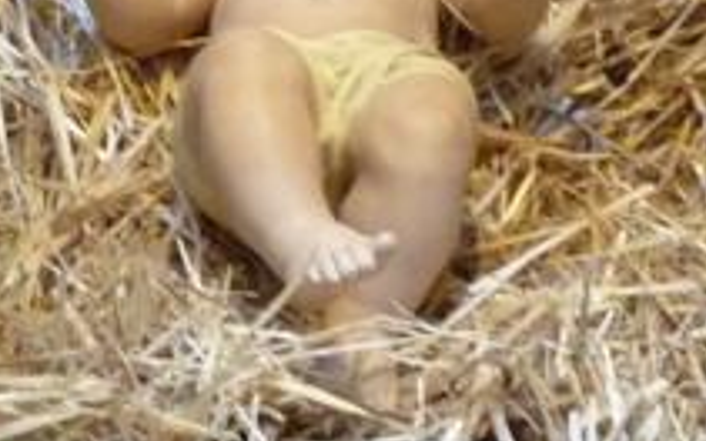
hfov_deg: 10.7
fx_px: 3772
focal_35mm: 196
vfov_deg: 6.7
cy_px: -77
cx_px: 228
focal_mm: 7.6
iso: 400
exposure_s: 1/13
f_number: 3
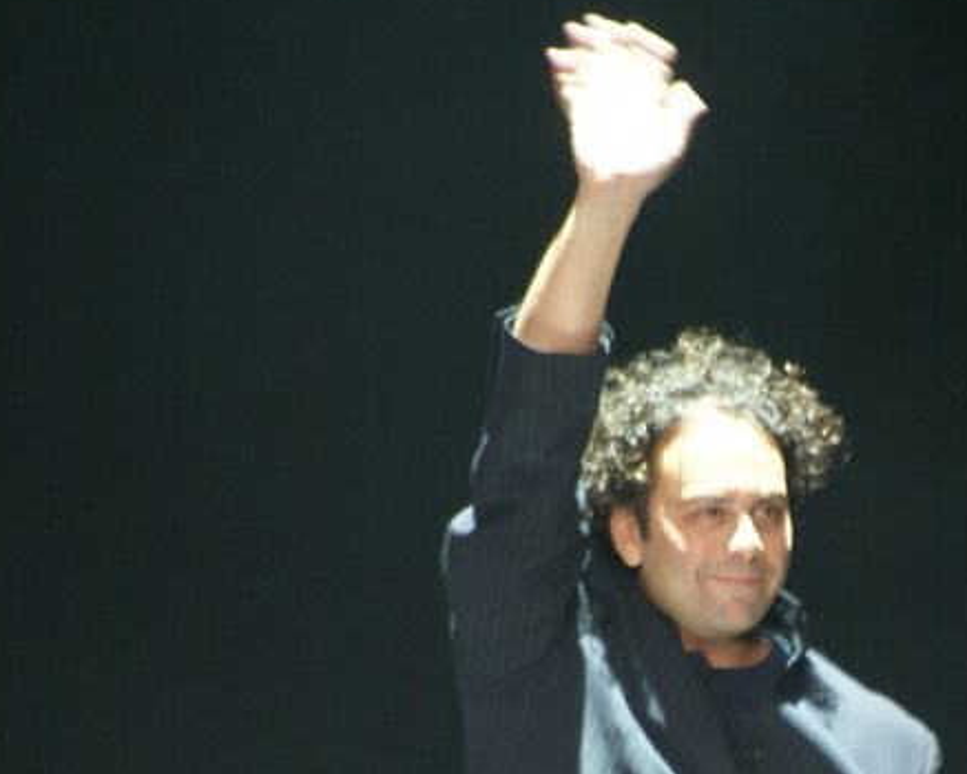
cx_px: 752
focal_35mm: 989
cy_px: 721
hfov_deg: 2.0
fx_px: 28317
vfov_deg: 1.6
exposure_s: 1/40
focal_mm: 300
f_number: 5.6
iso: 400
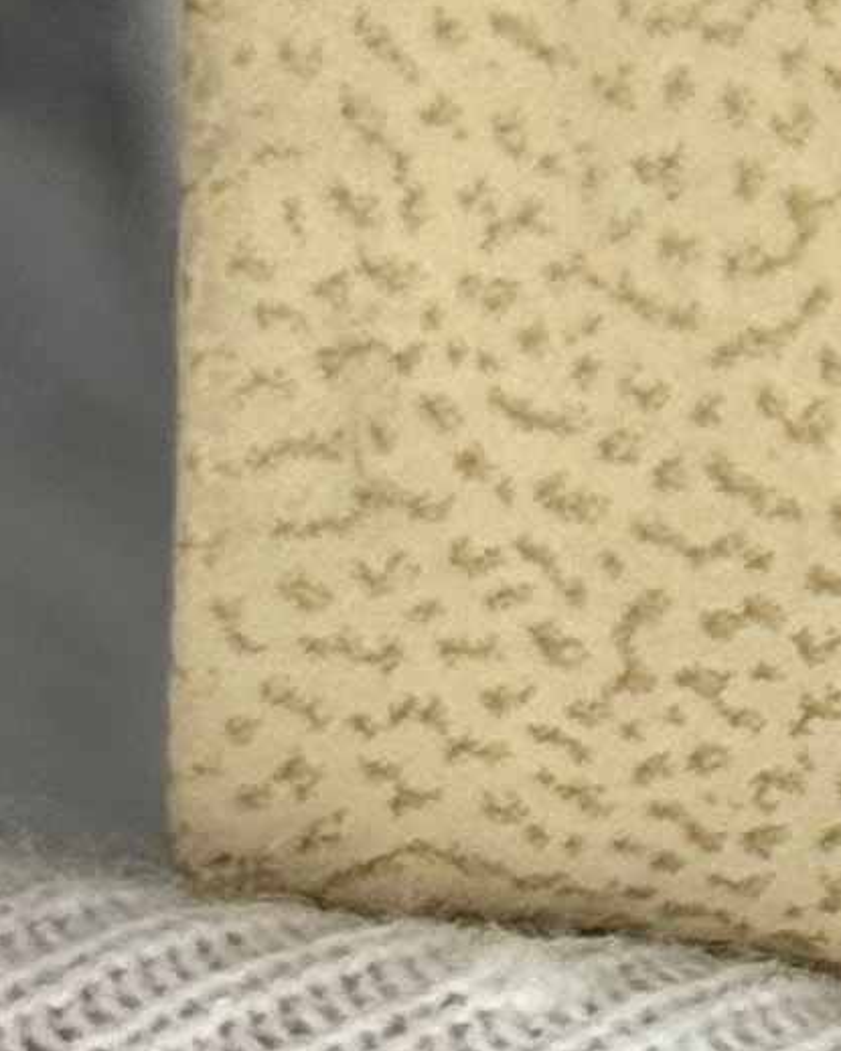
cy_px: -399
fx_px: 11328
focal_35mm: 364
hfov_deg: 4.1
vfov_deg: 5.3
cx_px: 2251
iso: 64
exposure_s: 1/906
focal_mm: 6.76
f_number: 1.78
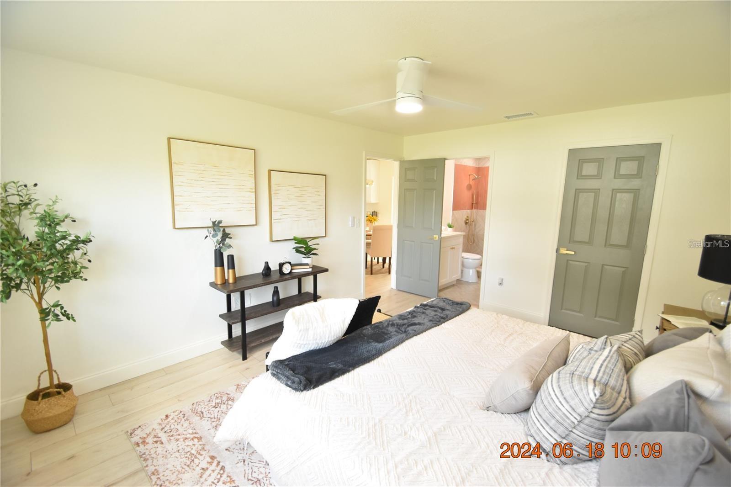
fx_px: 305
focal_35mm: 15
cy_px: 244
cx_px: 366
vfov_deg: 77.3
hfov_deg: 100.4
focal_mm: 10
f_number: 4
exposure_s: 1/60
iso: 800
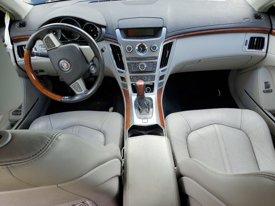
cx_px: 138
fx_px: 207
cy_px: 103
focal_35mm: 26
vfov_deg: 53.1
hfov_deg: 67.3
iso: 50
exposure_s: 1/159
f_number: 1.5
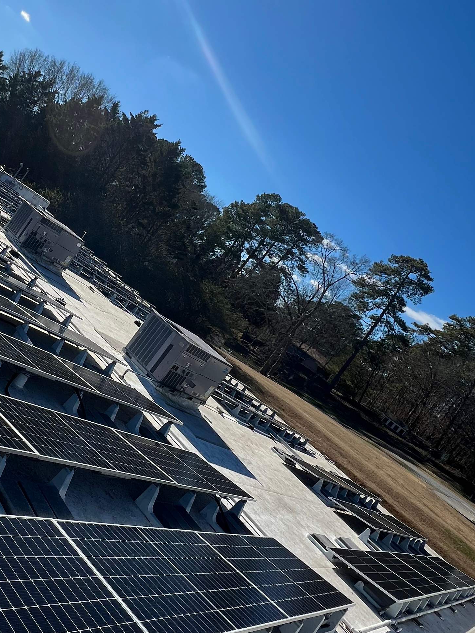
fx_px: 494
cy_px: 261
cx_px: 82
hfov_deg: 47.9
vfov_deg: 64.9
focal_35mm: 27
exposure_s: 1/1698
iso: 32
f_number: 1.8
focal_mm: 1.57
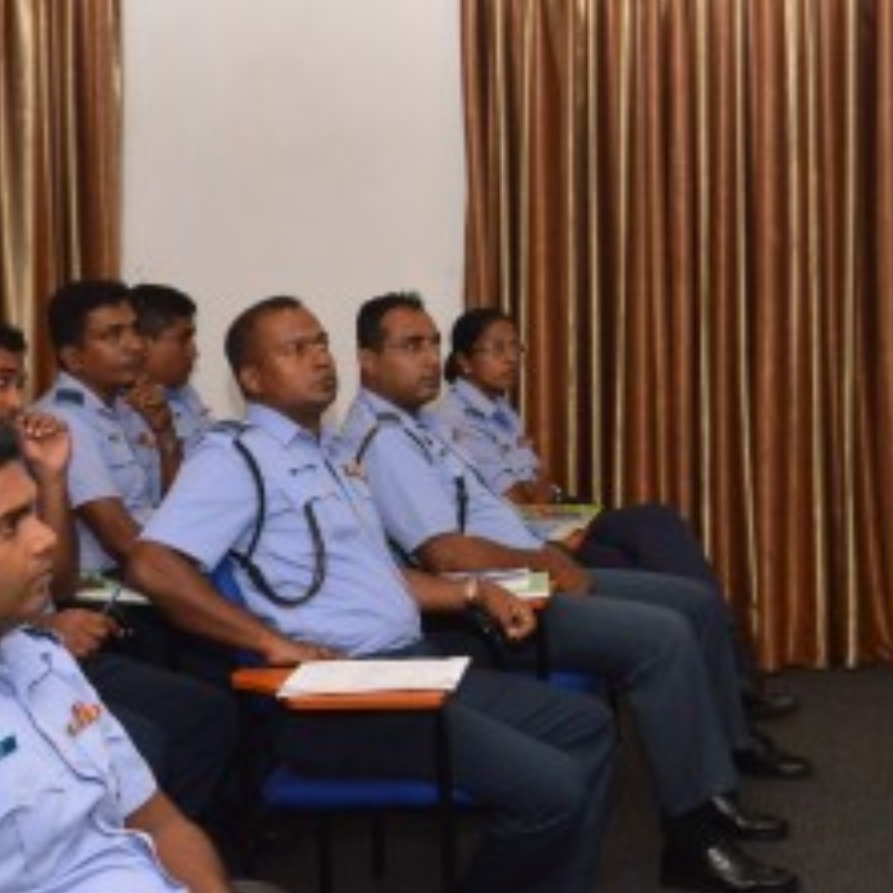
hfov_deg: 23.8
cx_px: 625
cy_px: 354
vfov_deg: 23.9
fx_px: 2101
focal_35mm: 72
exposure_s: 1/125
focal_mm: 18
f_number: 5
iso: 800
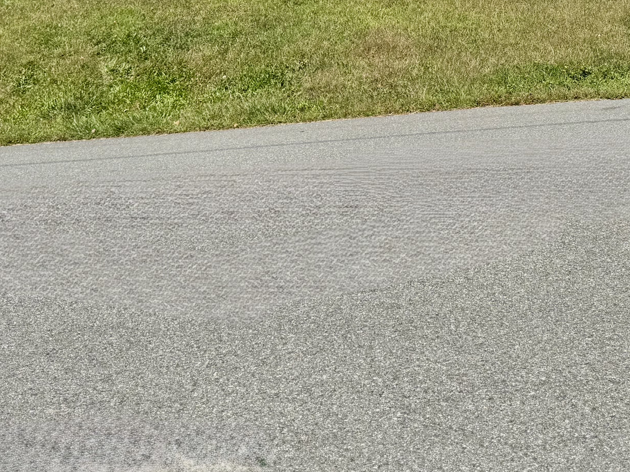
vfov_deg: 24.0
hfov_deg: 33.9
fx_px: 1019
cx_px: 436
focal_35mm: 56
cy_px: -76
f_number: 1.78
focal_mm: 6.76
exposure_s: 1/4049
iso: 80
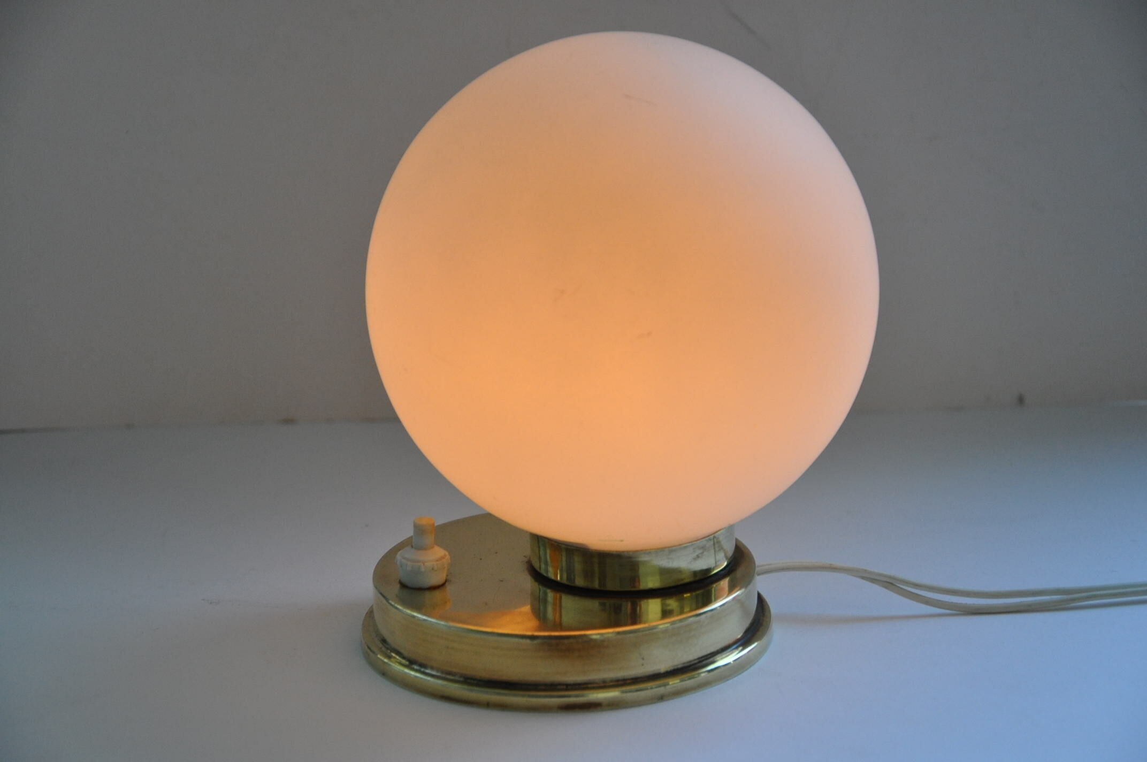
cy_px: 381
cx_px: 574
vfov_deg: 13.0
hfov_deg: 19.5
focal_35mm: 105
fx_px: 3341
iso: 900
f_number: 5.3
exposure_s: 1/125
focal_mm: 70
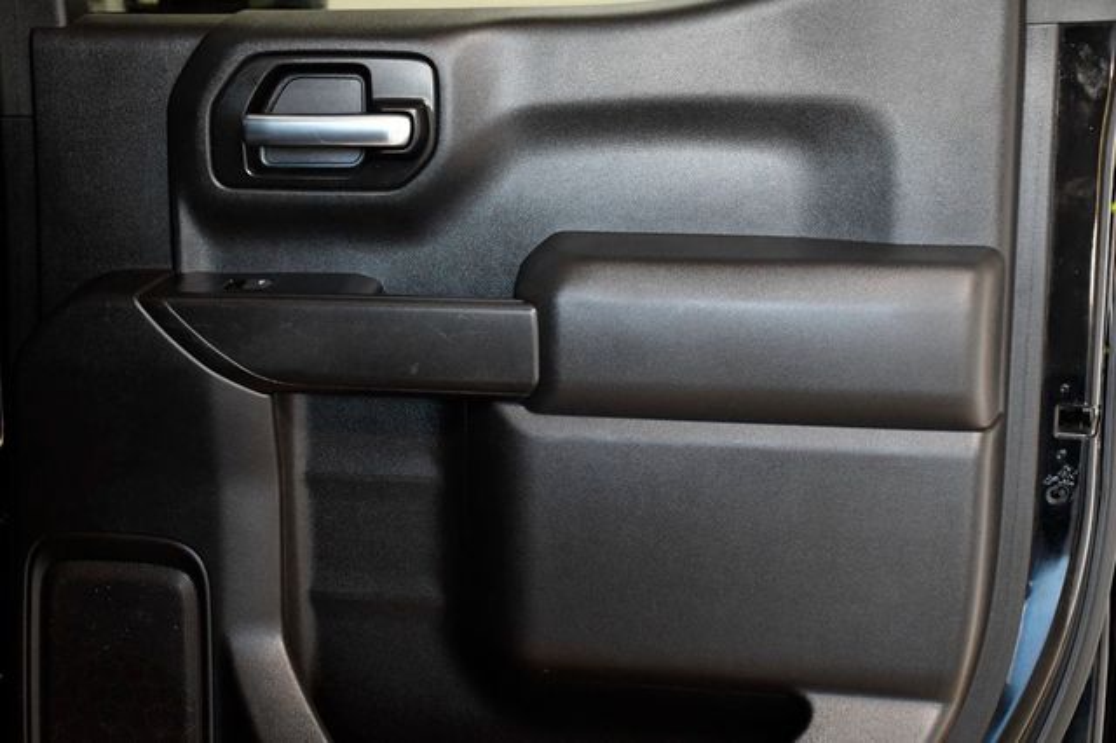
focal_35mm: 67
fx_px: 2076
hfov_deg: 30.1
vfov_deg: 20.3
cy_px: 372
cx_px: 558
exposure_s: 1/200
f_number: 4.5
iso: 2500
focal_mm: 45
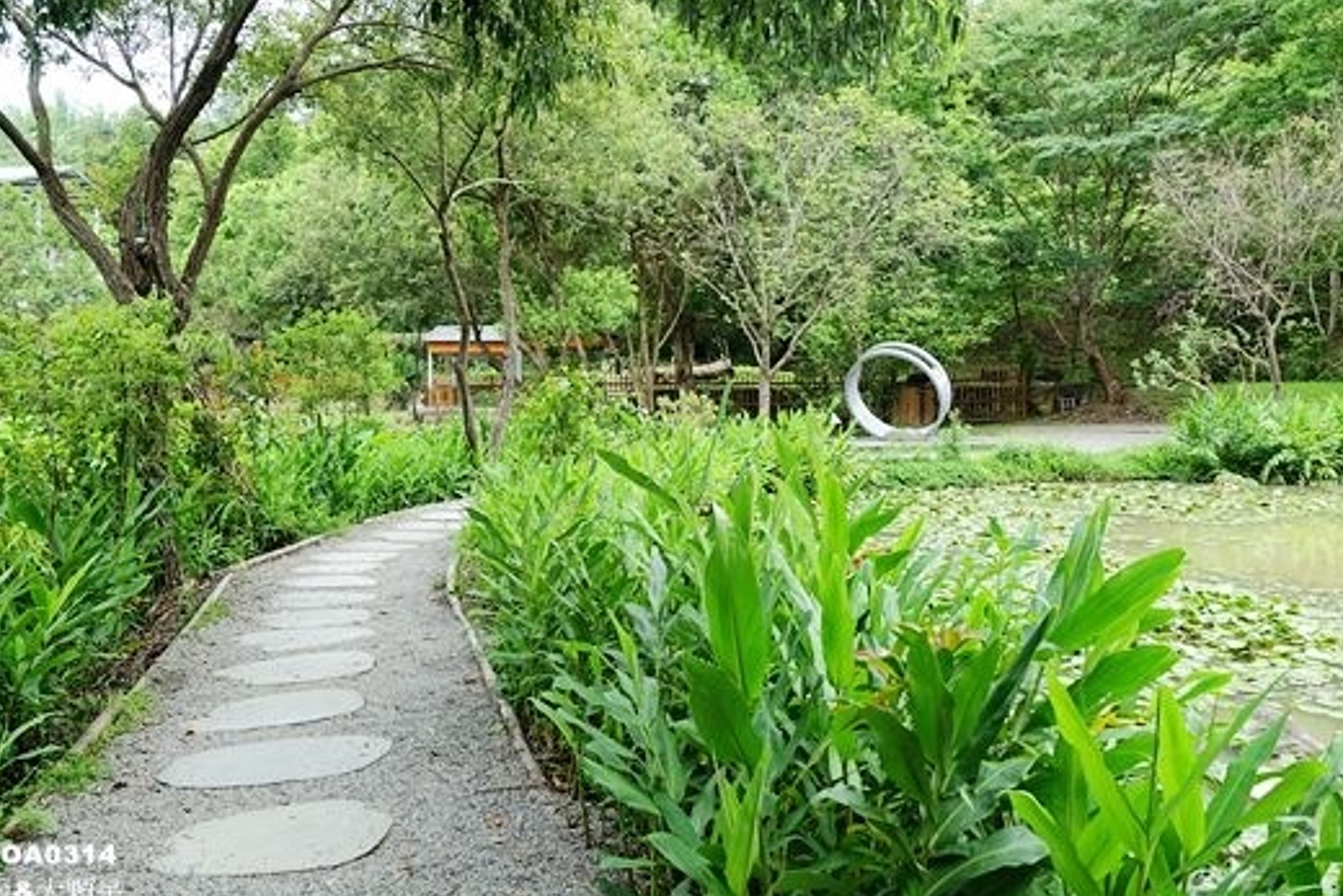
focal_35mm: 30
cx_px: 664
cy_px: 404
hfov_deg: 61.9
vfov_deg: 43.6
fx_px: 1119
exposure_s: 1/125
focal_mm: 8.8
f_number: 4
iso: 125
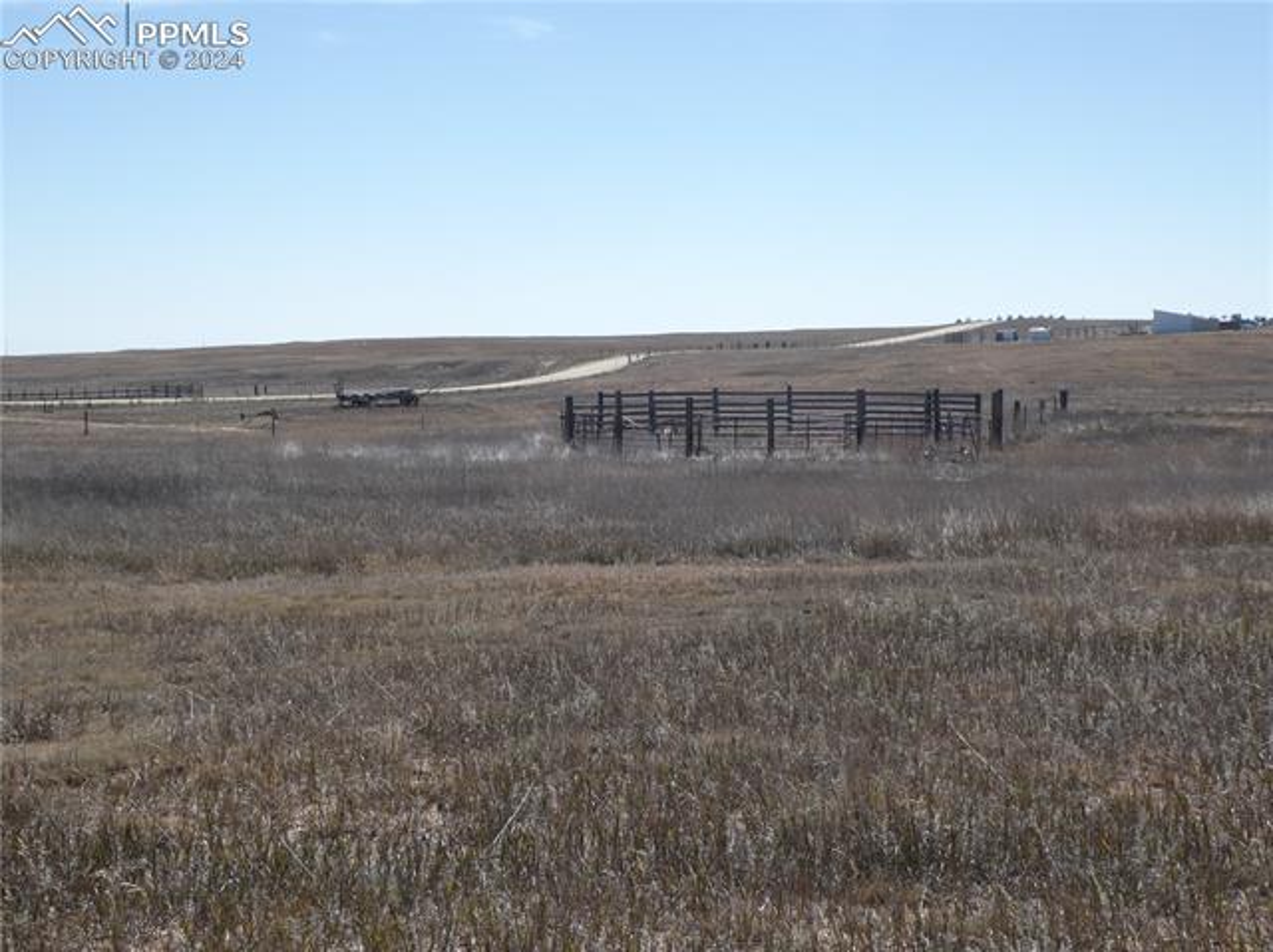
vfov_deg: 25.6
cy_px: 476
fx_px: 2095
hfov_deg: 33.8
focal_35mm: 57
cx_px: 636
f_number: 4.2
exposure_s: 1/800
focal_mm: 10.3
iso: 80
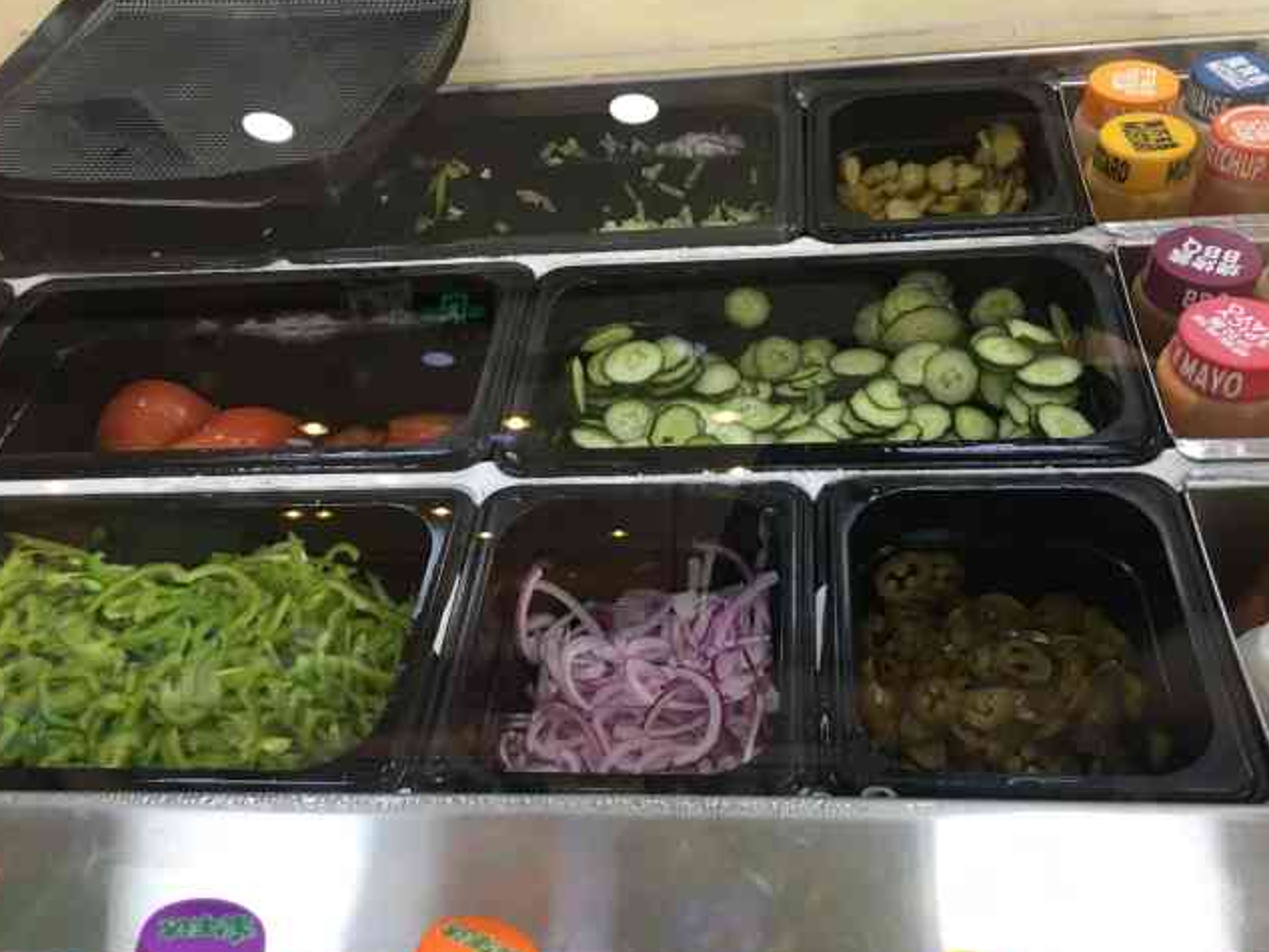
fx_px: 1174
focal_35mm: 32
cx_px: 673
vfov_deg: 44.2
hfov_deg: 56.8
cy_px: 449
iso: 80
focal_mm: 4.15
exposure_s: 1/33
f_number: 2.2
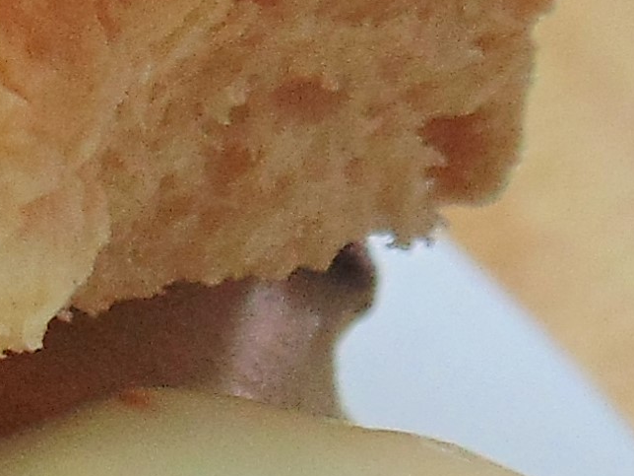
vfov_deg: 11.9
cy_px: 120
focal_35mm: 124
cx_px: -1009
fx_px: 2271
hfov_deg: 11.9
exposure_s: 1/60
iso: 80
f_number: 3.1
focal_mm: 4
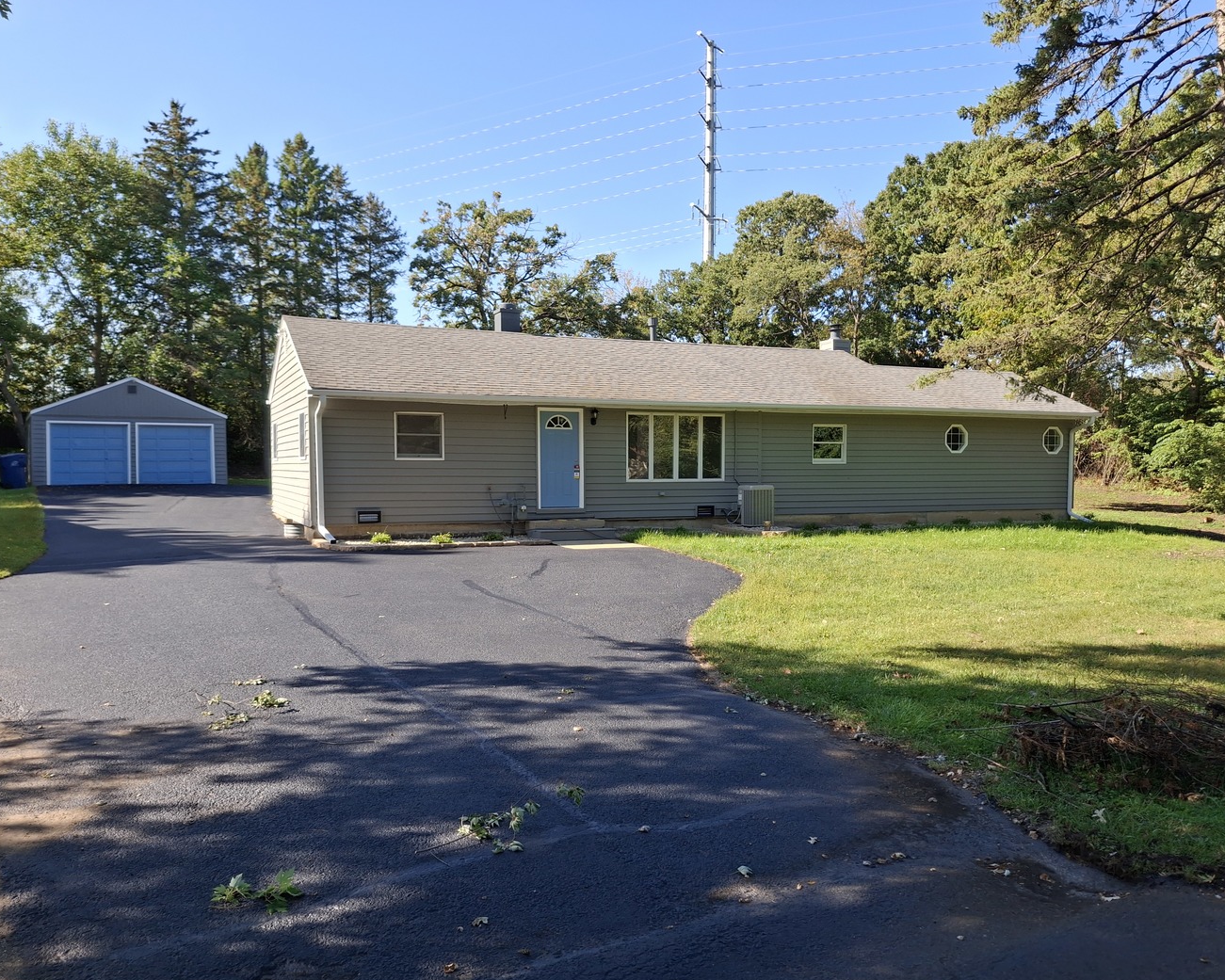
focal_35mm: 27
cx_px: 625
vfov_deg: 53.2
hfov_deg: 64.1
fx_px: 979
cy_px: 501
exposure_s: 1/854
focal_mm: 4.69
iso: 32
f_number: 1.8
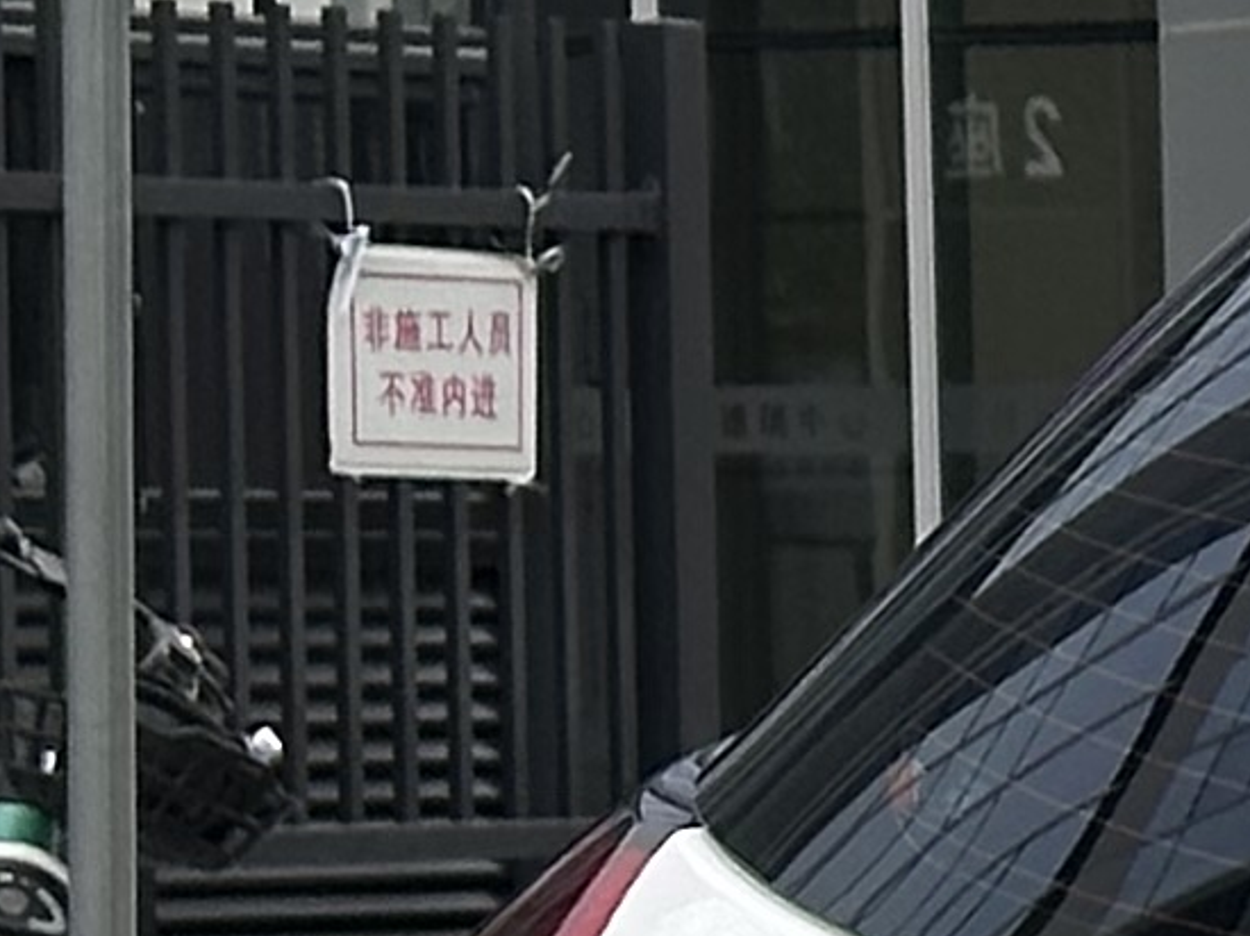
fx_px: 12705
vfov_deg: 4.2
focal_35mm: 352
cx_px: 3807
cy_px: 1643
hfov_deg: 5.3
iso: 64
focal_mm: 6.86
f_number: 1.78
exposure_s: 1/690
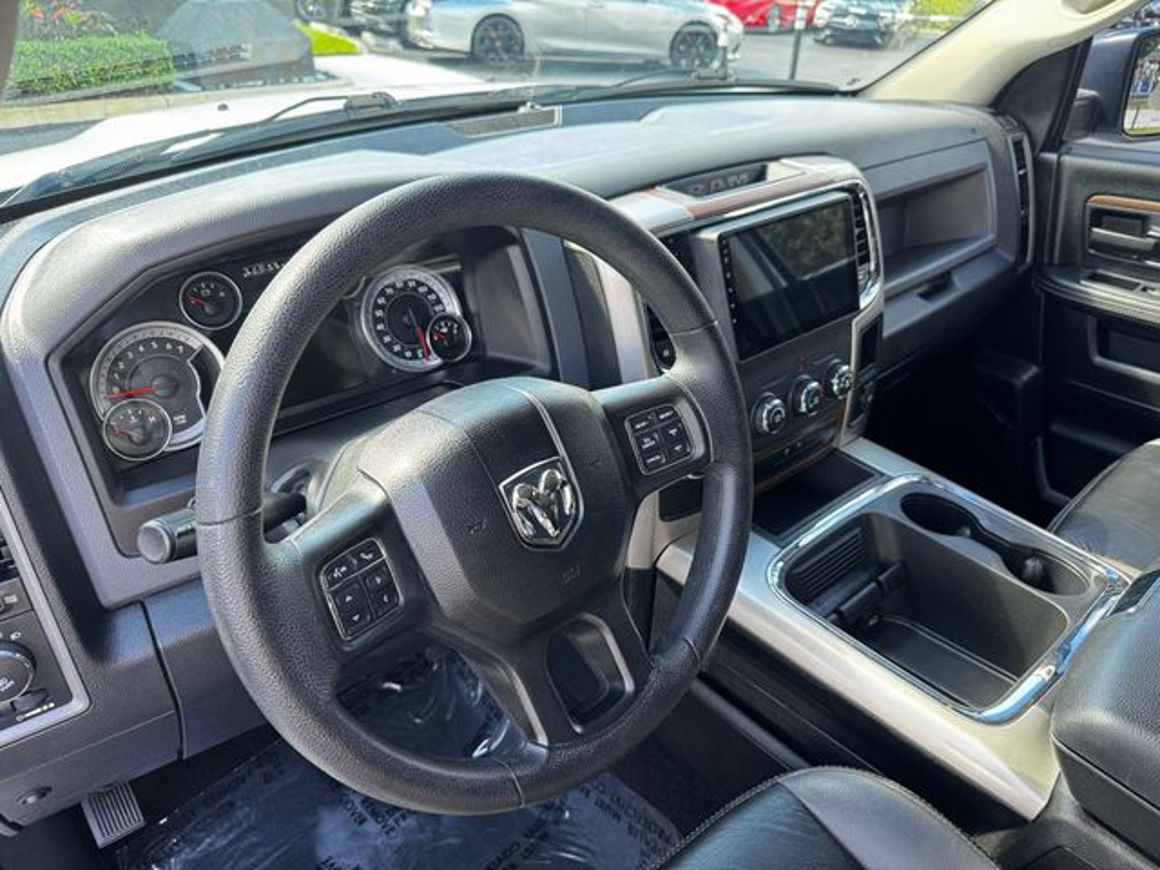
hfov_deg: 71.6
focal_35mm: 24
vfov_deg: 56.8
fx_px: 804
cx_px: 580
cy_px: 435
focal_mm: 6.76
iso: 200
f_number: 1.78
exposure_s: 1/104
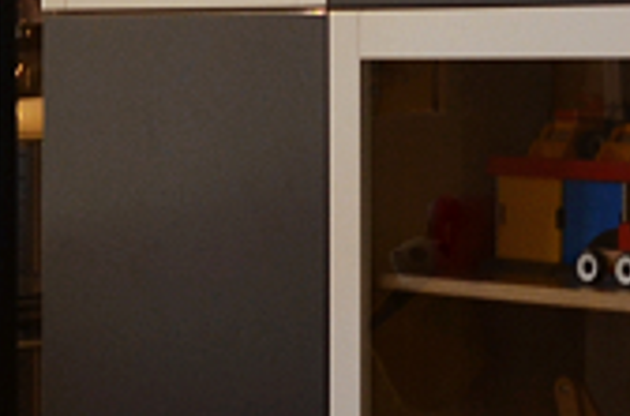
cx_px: -221
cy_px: 67
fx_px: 3281
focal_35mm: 188
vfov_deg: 7.2
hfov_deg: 10.7
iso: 400
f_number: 5
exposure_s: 1/100
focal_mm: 28
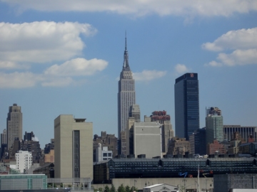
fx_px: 846
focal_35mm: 114
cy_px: 96
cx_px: 128
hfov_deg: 17.3
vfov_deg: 13.0
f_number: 7.6
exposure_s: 1/320
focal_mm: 18.9
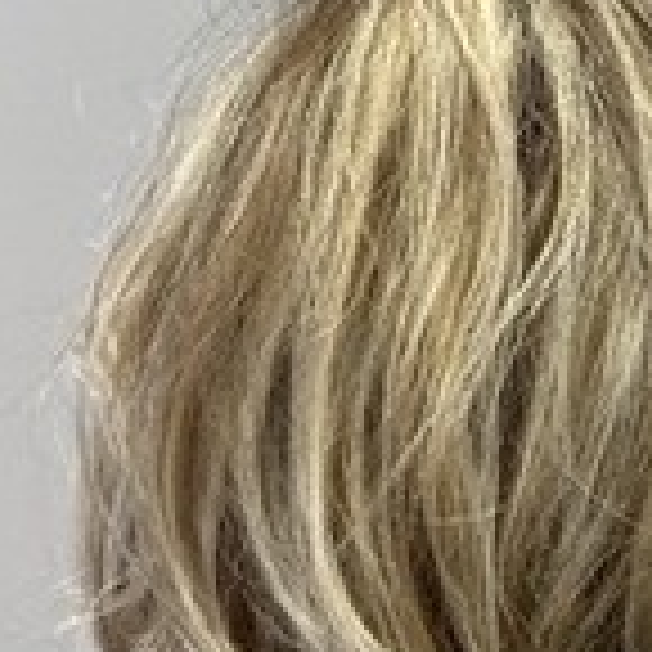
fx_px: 1620
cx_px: 504
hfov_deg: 22.5
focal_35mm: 76
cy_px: 211
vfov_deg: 22.7
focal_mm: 4.25
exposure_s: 1/100
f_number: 1.8
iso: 80
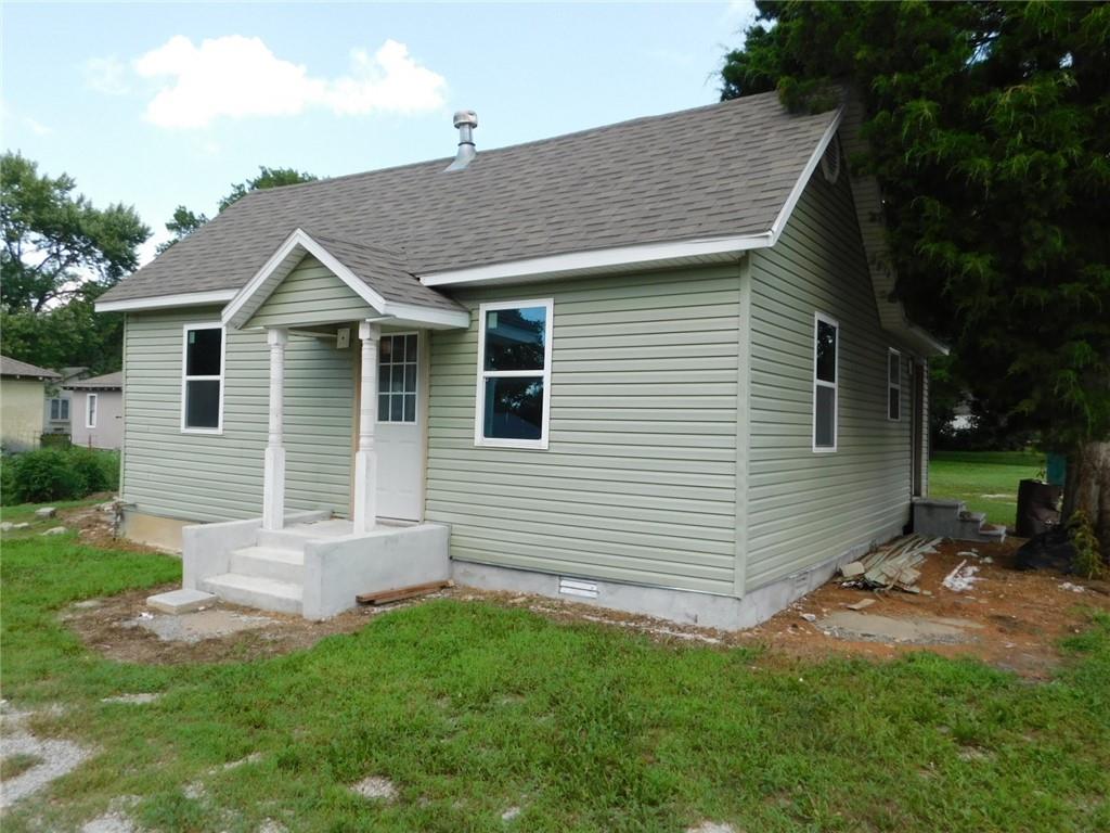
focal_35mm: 25
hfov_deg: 69.4
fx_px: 802
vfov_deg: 54.9
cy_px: 416
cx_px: 555
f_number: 3.1
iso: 125
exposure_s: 1/640
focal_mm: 4.5
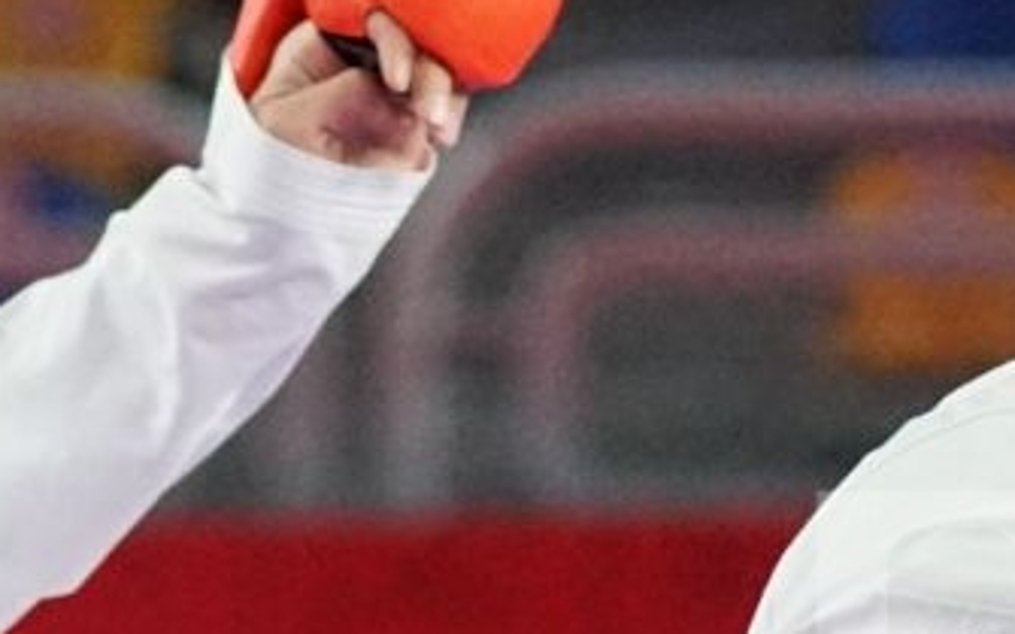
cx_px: 73
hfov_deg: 2.4
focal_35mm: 864
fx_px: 23881
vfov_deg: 1.5
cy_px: 767
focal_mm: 105
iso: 3200
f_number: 2.8
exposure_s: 1/1600
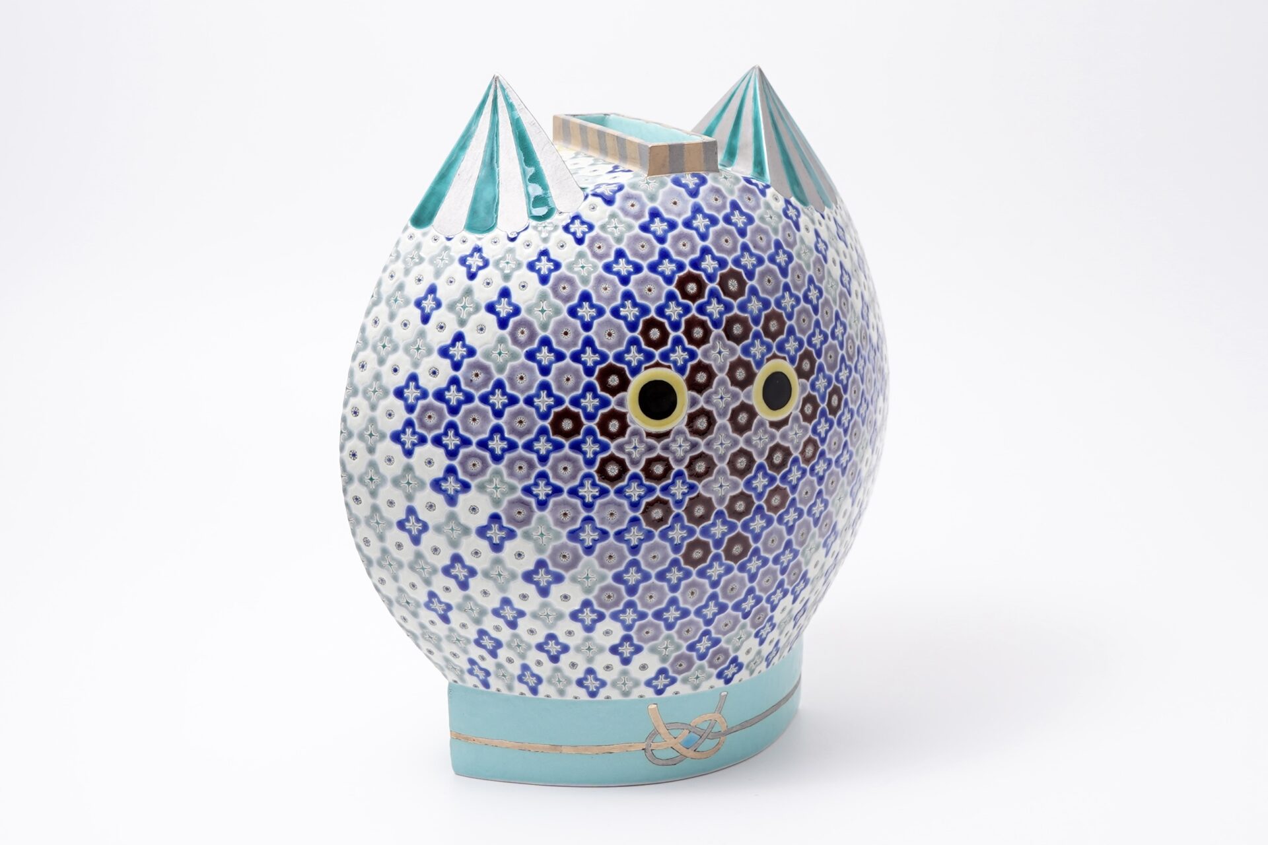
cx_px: 634
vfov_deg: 41.1
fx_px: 1127
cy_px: 422
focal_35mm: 32
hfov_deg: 58.7
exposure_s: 1/160
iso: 100
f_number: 8
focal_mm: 32
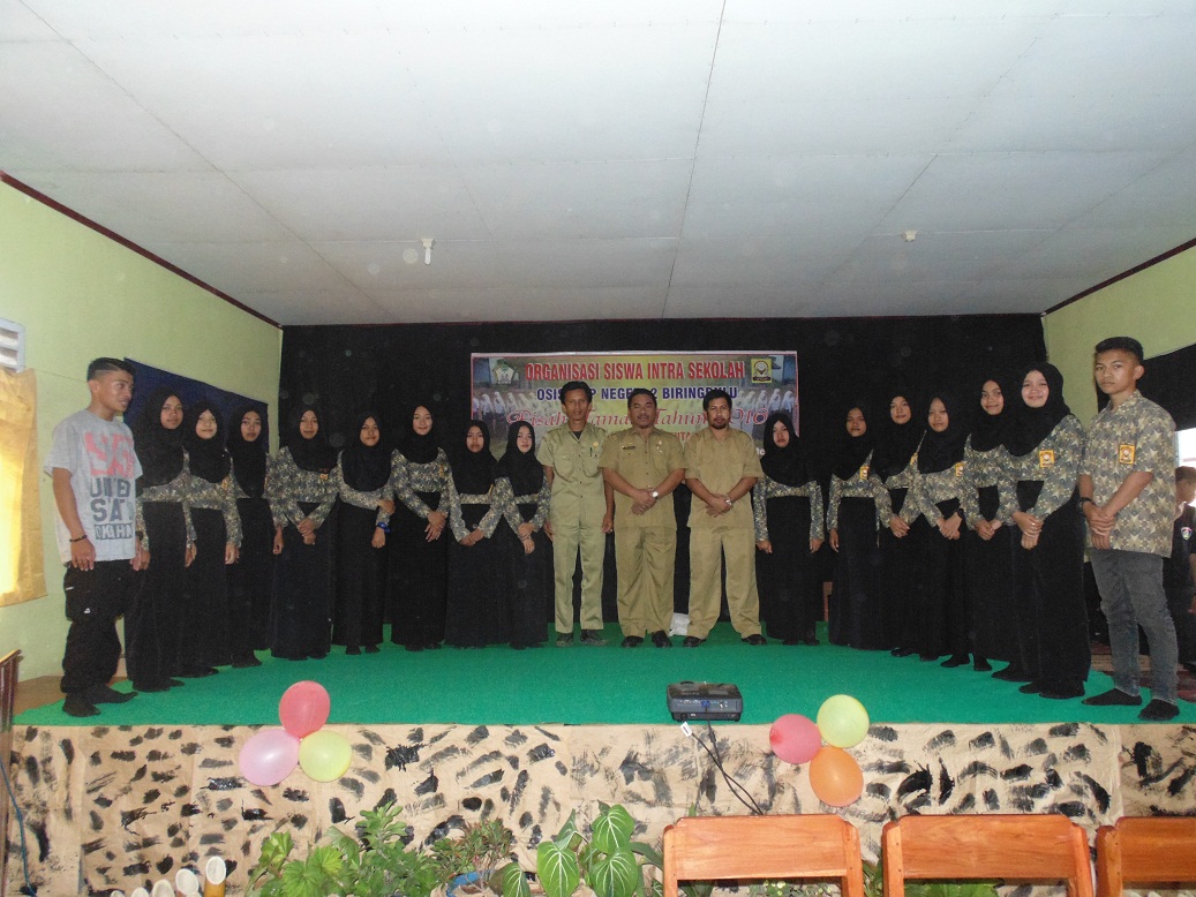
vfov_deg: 56.8
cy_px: 448
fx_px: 829
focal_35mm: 24
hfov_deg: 71.6
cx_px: 598
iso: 400
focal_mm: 4.3
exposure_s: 1/40
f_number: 3.1
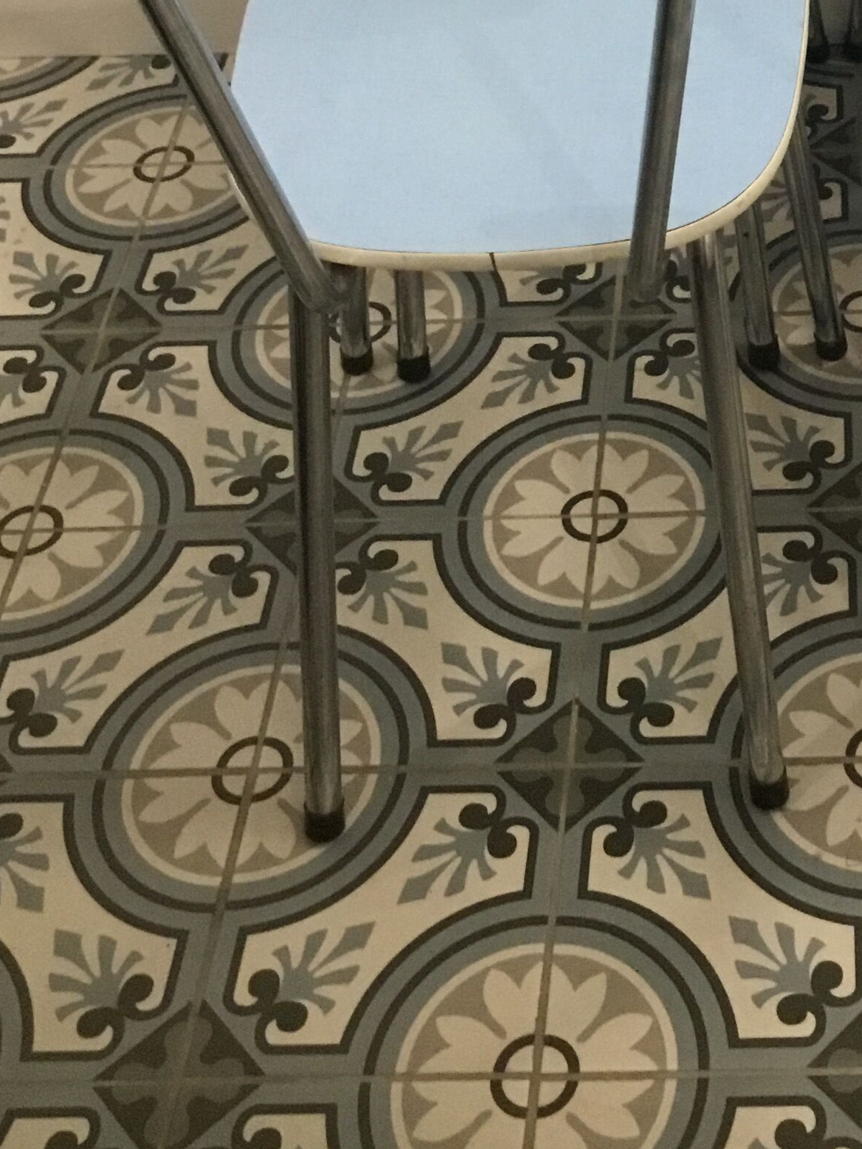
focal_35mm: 65
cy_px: -34
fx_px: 2158
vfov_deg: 27.8
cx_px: 840
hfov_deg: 21.9
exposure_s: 1/20
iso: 200
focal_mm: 3.3
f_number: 2.4
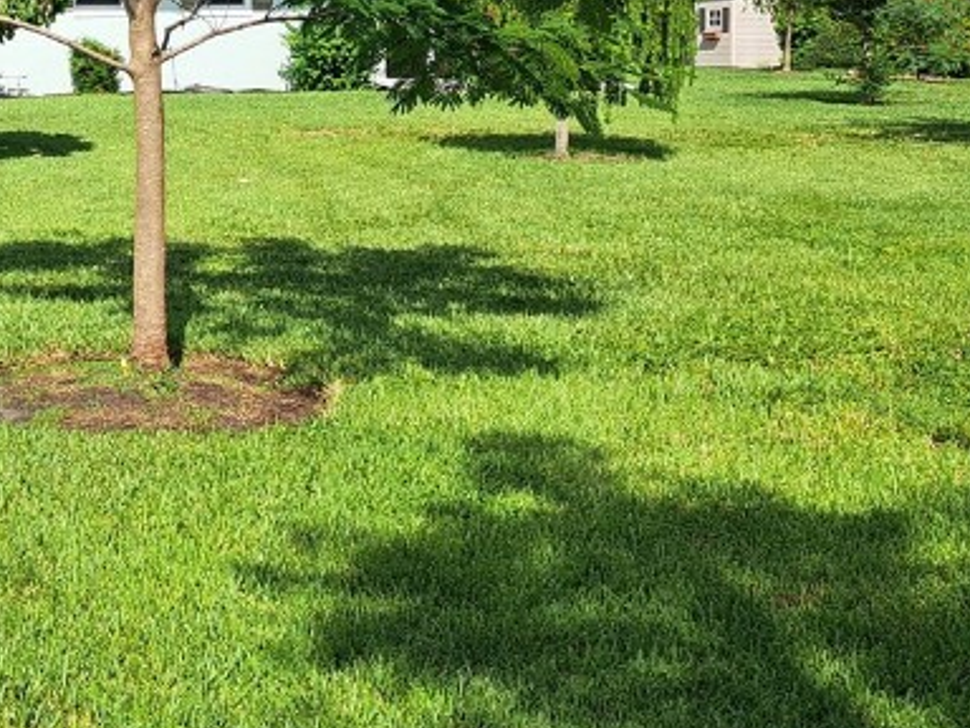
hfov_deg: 28.9
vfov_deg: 22.5
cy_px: 109
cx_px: 73
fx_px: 1793
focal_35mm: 64
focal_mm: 5.23
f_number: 1.8
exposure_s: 1/1754
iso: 50
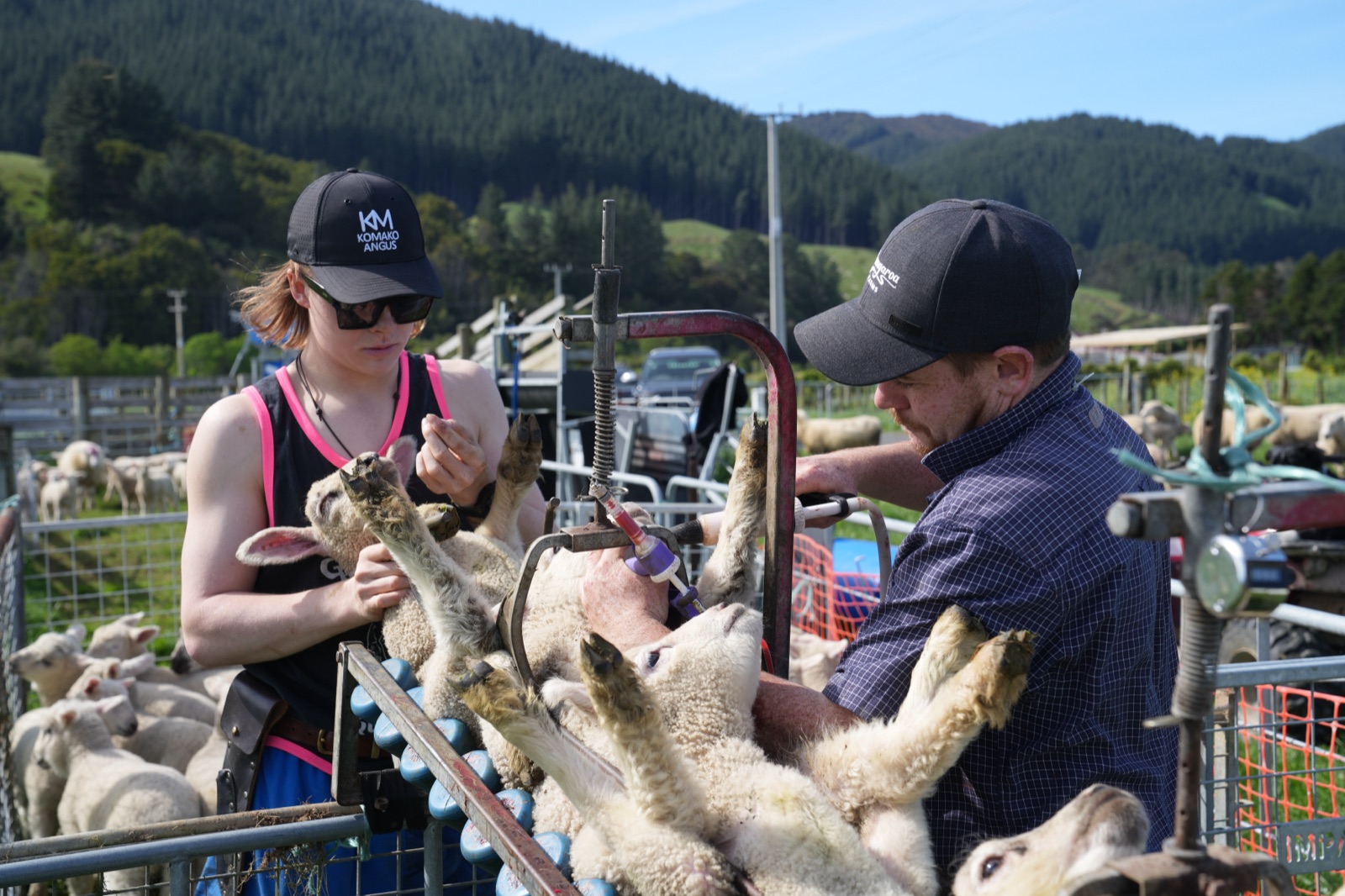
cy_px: 448
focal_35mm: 48
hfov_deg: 41.1
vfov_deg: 28.1
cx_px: 672
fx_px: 1793
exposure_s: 1/250
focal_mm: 48
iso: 100
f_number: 6.3
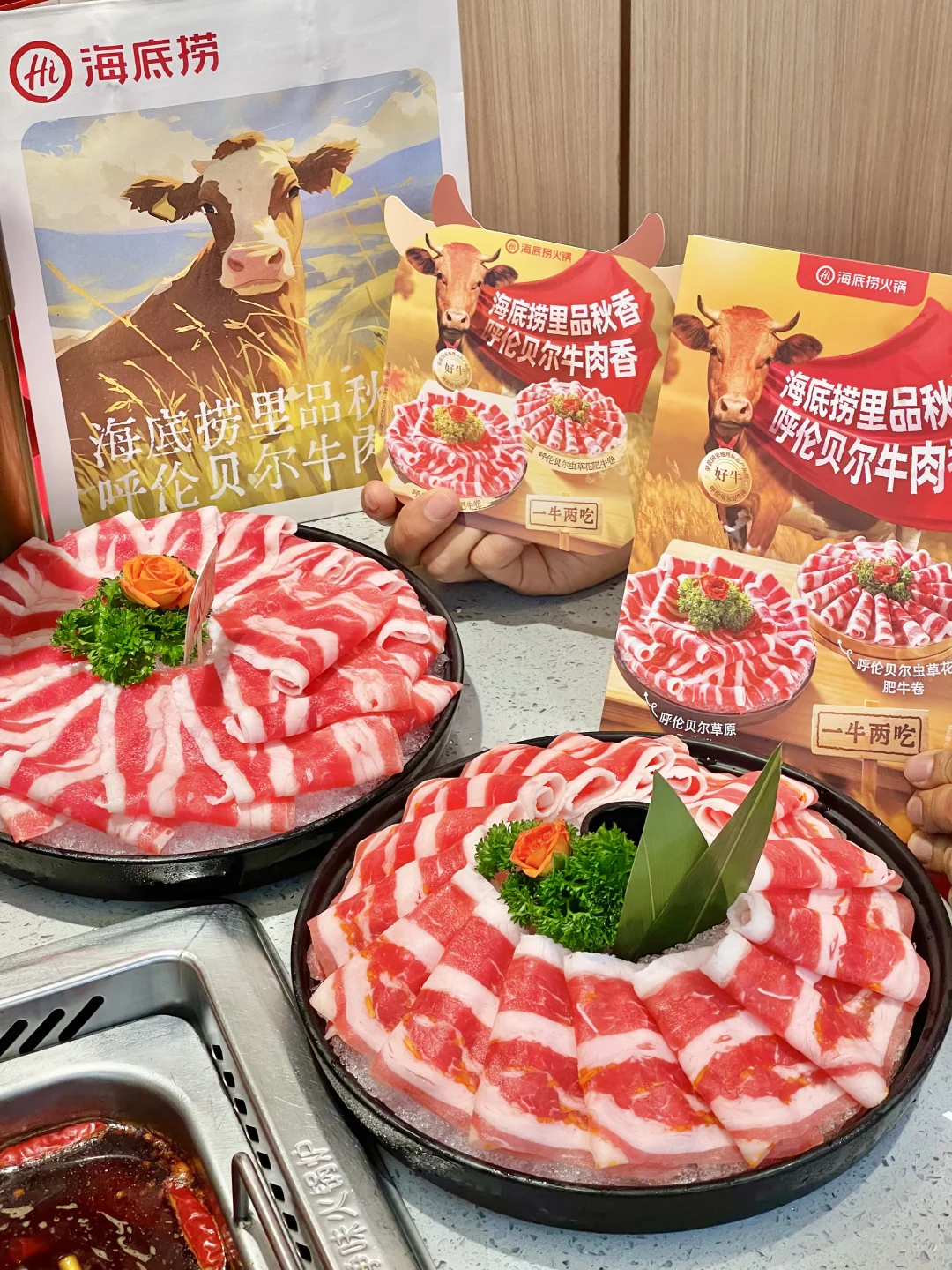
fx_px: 2347
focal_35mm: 64
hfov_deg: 22.9
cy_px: 635
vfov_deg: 30.3
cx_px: 476
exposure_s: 1/50
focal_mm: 7.5
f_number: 2.2
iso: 160
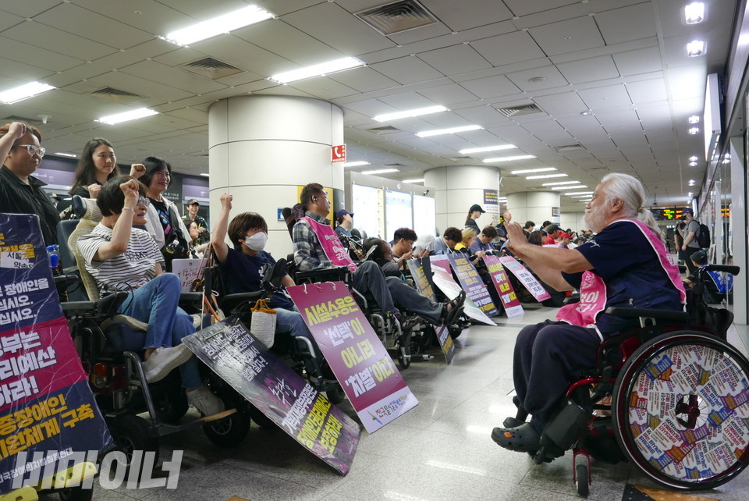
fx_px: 521
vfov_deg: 51.4
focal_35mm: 25
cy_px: 250
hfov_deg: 71.5
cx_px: 374
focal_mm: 11.4
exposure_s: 1/80
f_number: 1.8
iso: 500
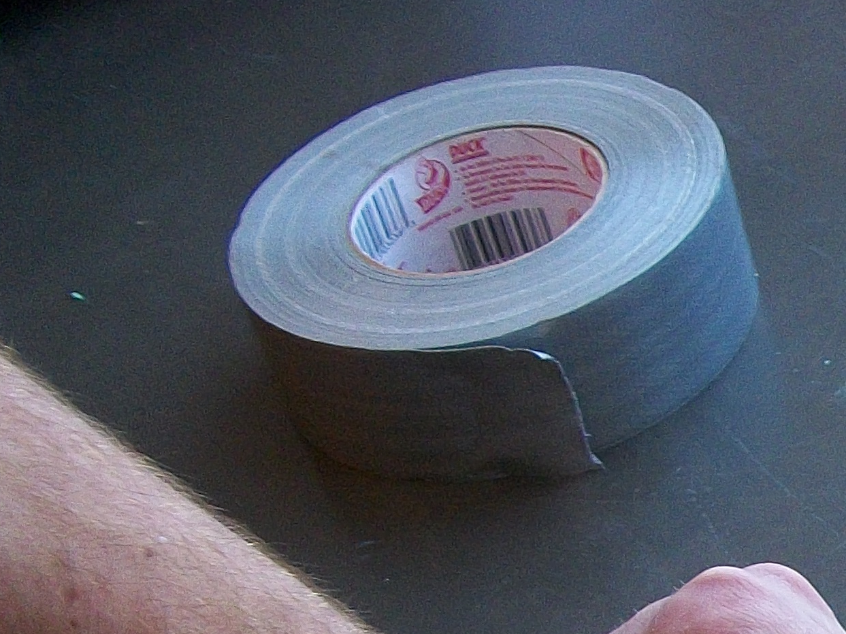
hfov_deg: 17.2
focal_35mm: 103
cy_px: 939
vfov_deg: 13.6
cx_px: 1275
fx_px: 2517
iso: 160
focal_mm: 5.7
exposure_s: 1/80
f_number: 2.9
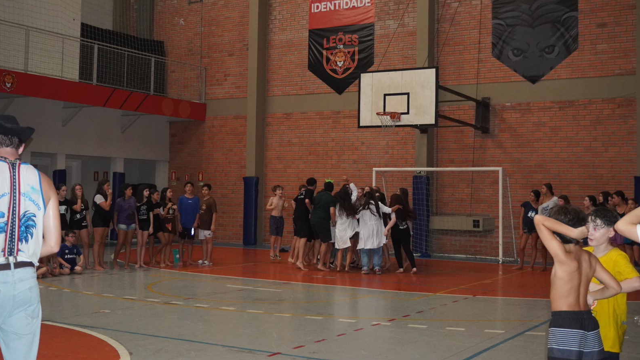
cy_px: 159
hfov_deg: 44.1
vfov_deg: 25.7
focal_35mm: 47
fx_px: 790
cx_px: 317
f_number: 4.5
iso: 3200
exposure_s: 1/160
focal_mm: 29
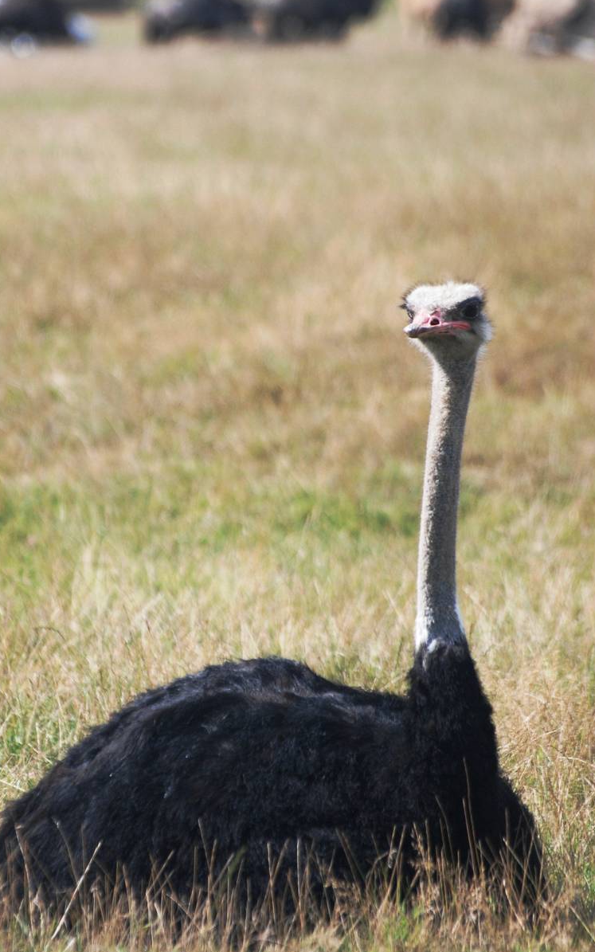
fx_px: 12763
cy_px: 467
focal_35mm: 492
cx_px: 179
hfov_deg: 2.7
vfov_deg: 4.3
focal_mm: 240
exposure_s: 1/1000
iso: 400
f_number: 5.3
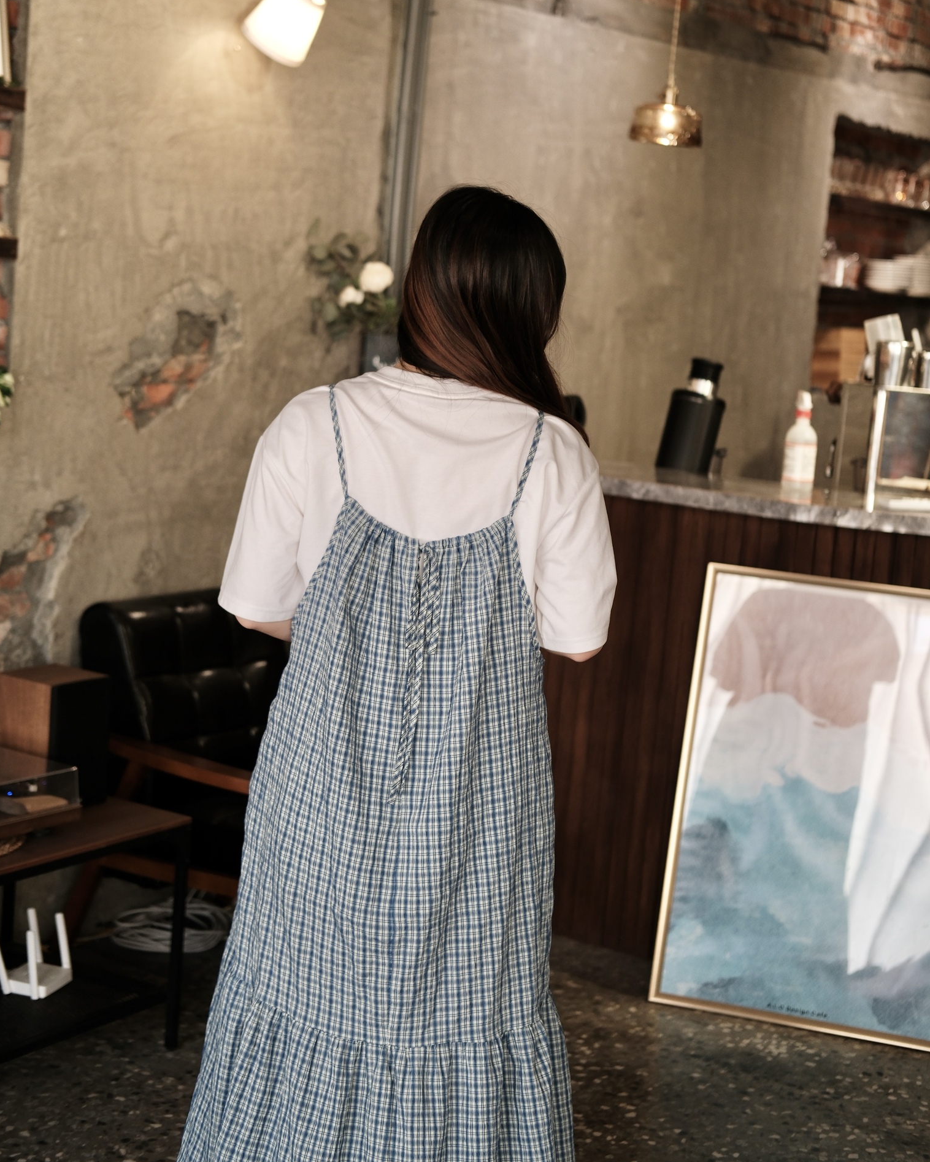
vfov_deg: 30.0
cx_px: 478
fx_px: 2168
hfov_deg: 24.2
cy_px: 508
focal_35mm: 63
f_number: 2.2
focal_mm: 35
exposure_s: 1/60
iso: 400
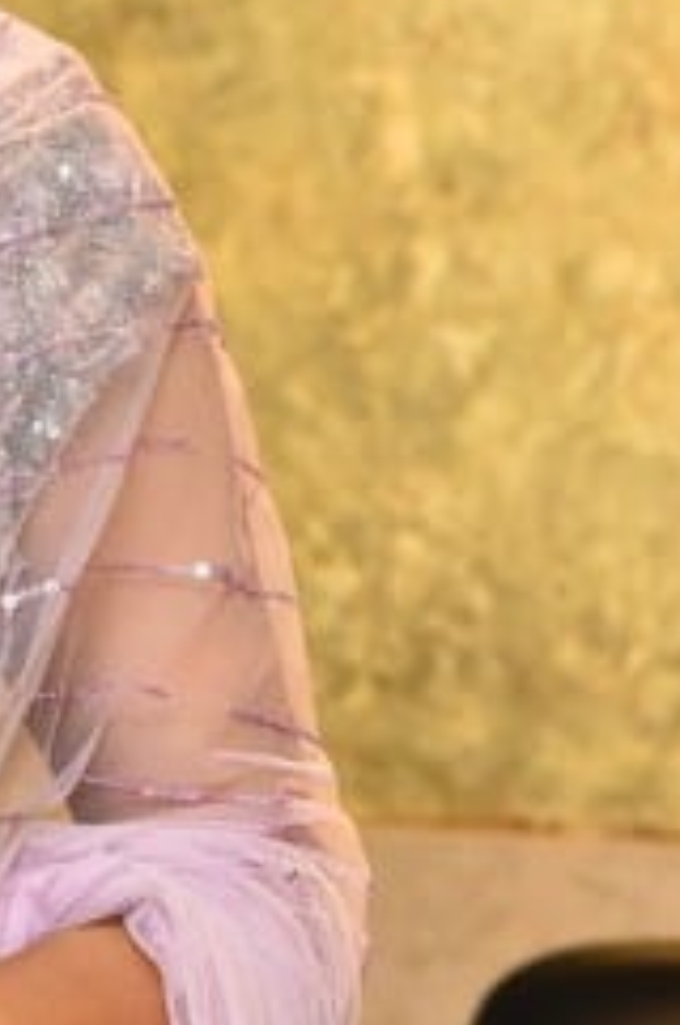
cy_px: 829
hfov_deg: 4.1
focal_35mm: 327
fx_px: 9291
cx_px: -591
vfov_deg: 6.3
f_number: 5
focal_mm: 82
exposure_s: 1/100
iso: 3200
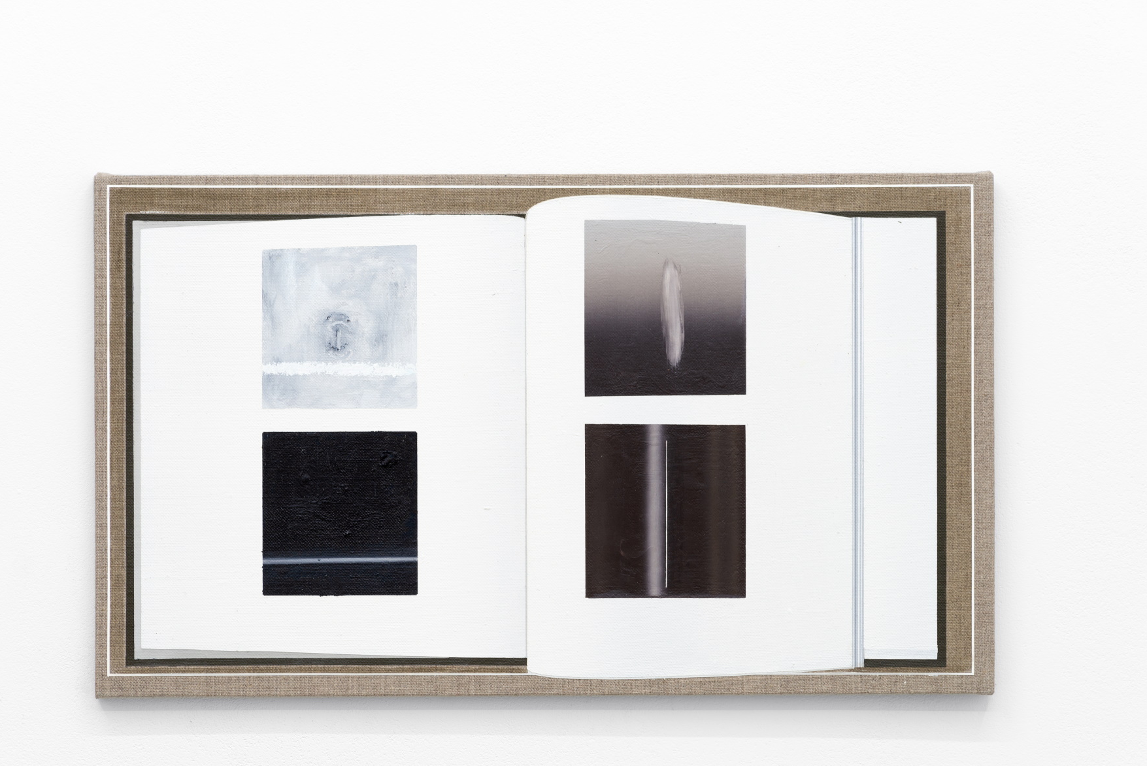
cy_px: 410
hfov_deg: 11.1
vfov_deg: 7.4
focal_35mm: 186
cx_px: 573
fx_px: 5929
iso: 100
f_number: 11
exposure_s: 1/2
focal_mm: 170
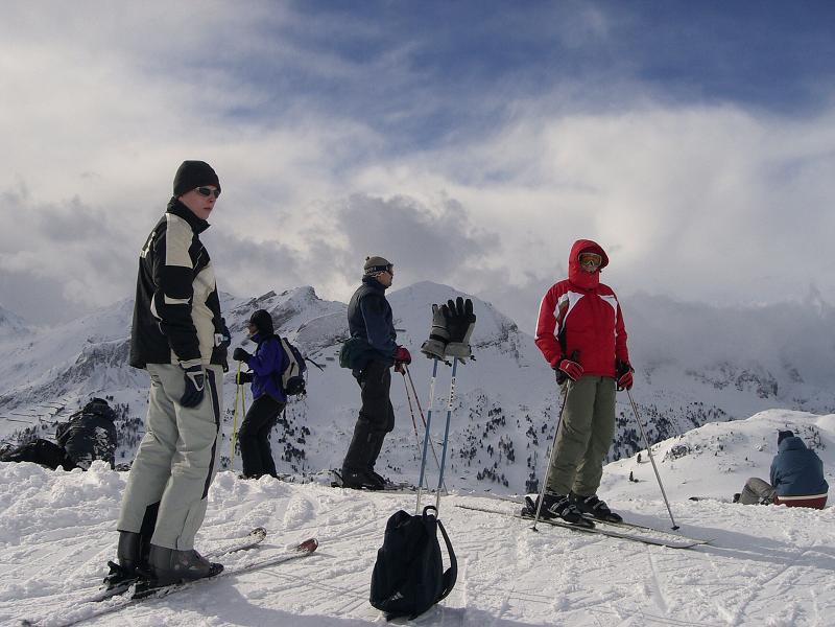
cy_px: 314
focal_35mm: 38
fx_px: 917
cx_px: 418
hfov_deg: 49.0
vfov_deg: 37.7
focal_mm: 6.3
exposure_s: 1/2000
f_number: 4.4
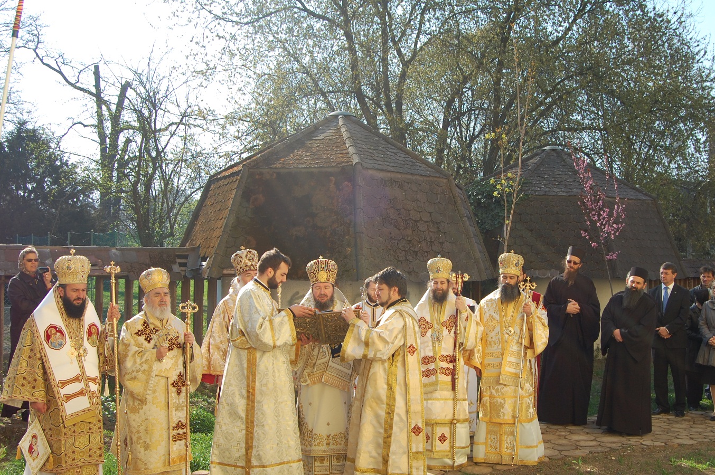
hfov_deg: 49.4
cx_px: 410
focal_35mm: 39
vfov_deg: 34.1
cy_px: 250
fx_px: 774
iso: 200
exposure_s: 1/250
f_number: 8
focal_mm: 22
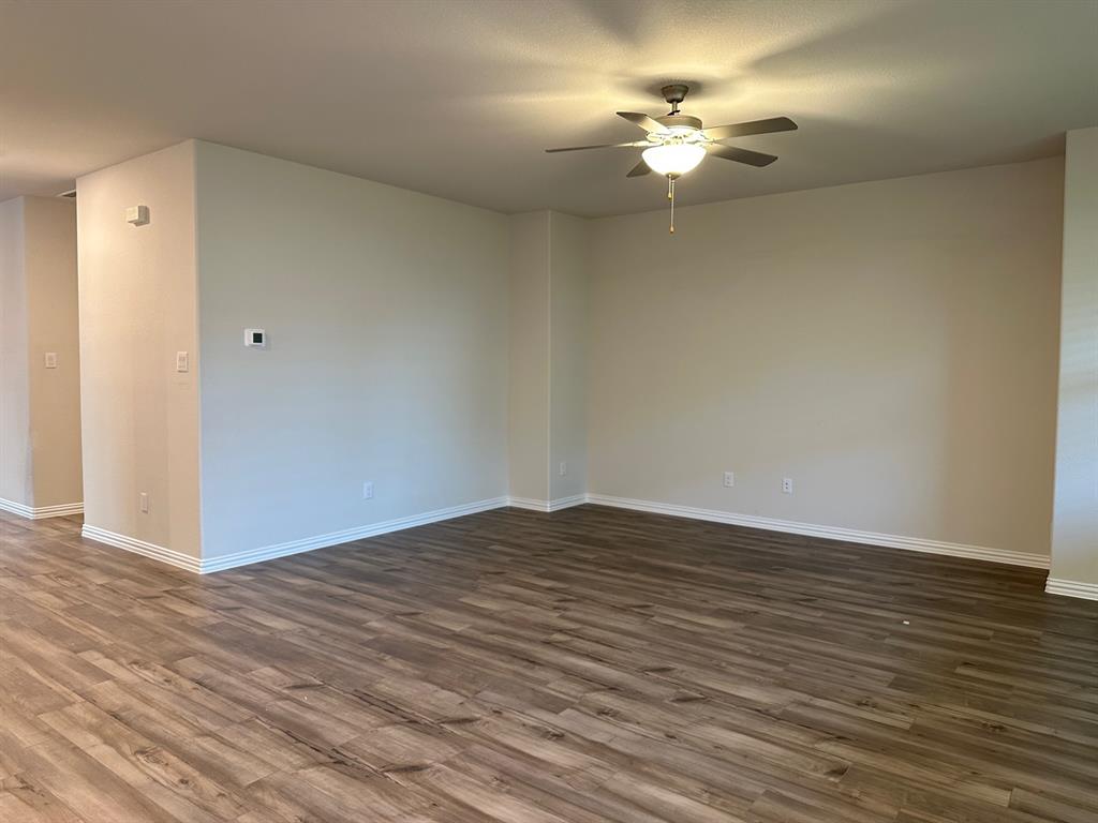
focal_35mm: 24
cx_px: 549
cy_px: 412
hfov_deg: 71.6
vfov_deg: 56.8
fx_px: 761
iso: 320
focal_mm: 6.86
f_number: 1.78
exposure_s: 1/60
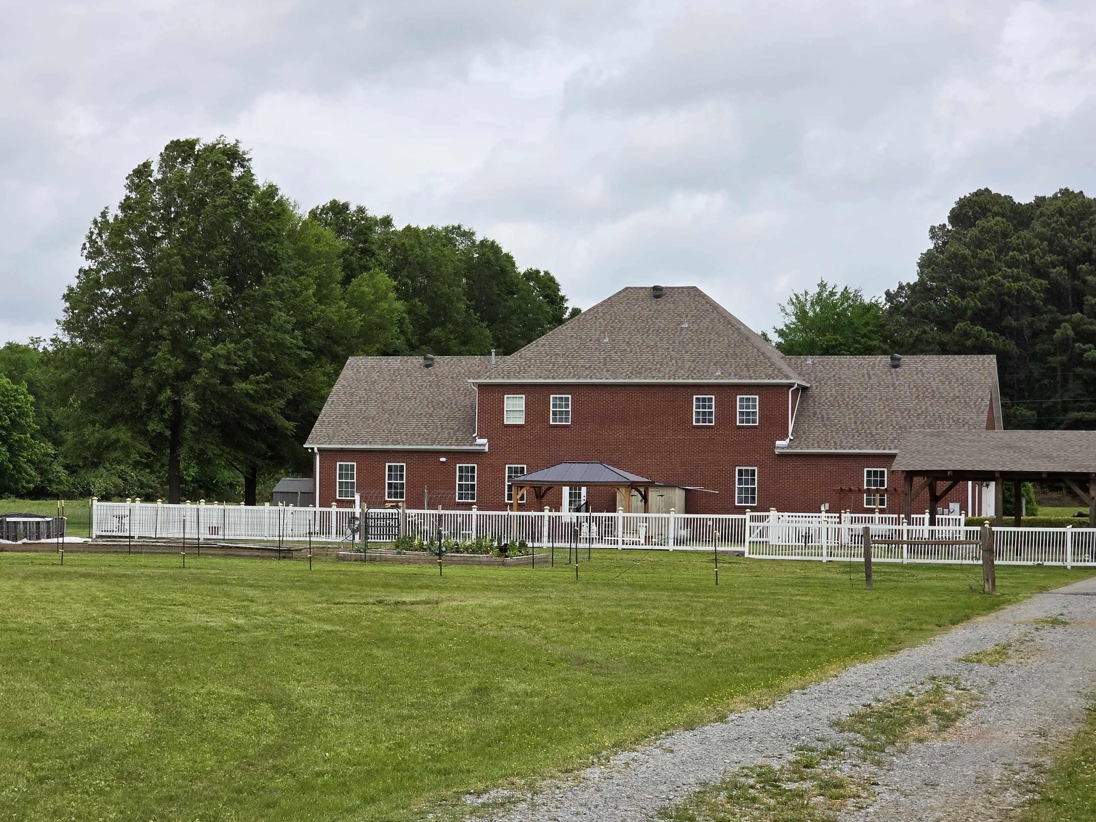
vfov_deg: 19.9
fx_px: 2343
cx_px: 527
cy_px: 416
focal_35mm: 74
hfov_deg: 26.3
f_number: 2.4
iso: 50
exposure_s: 1/1789
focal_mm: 7.9
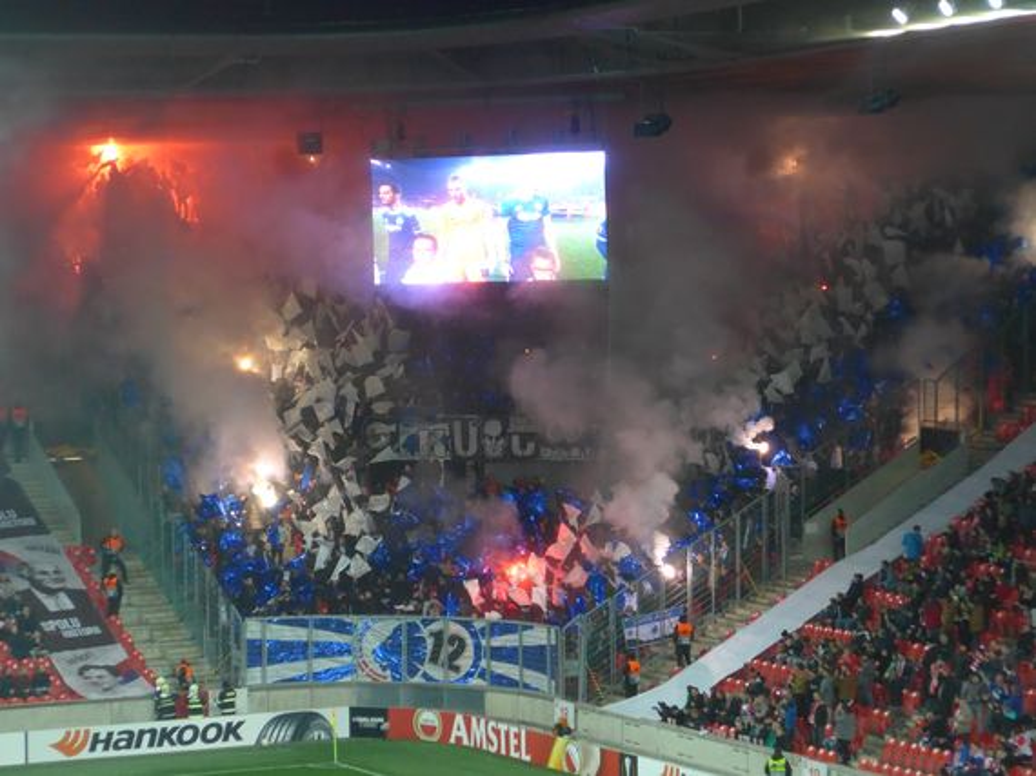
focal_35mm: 132
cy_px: 388
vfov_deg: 11.2
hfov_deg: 14.9
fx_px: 3949
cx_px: 518
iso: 800
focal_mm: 25.7
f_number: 5.3
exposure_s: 1/100
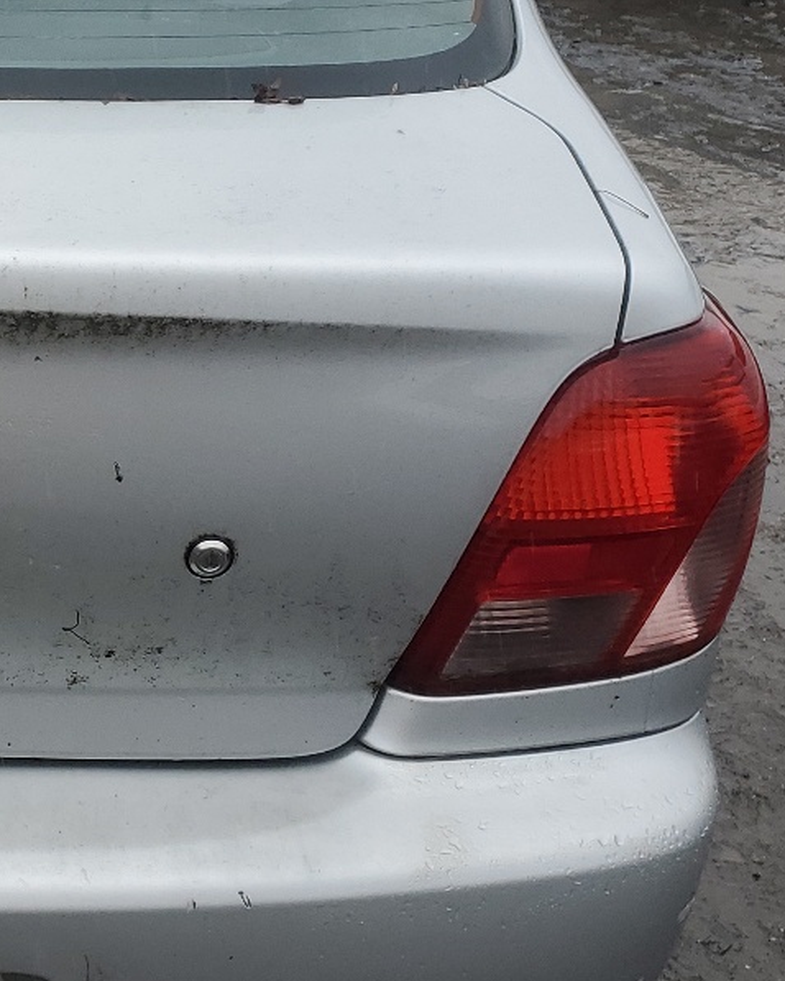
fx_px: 1974
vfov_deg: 27.8
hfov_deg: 20.6
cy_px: 352
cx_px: -223
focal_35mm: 68
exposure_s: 1/333
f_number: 1.5
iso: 50
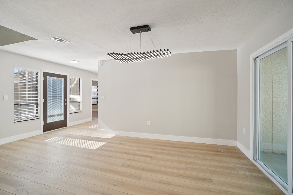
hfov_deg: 100.4
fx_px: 122
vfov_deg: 77.3
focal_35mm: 15
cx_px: 146
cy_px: 98
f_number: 8
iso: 200
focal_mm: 10
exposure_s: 1/30
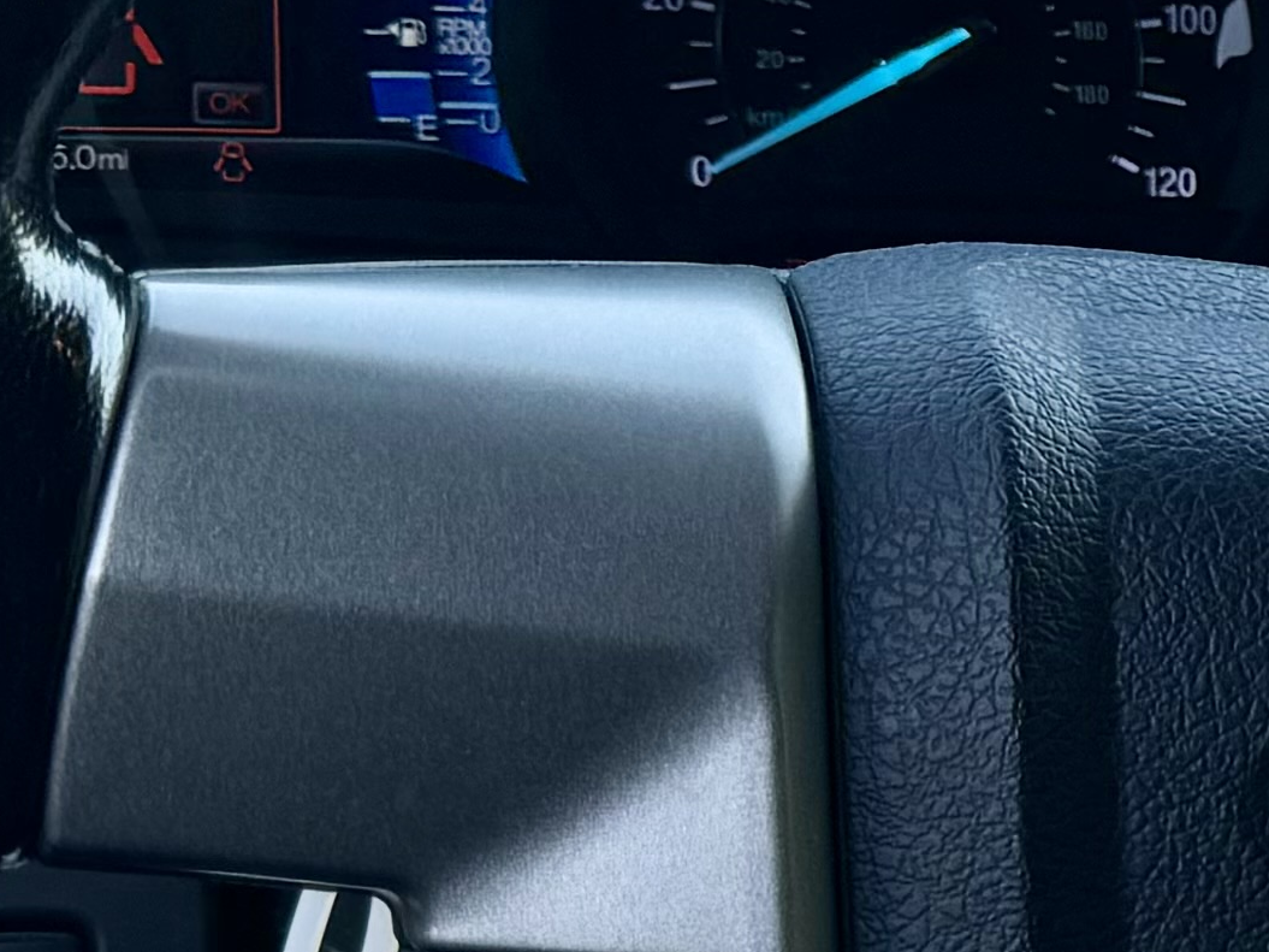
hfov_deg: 13.4
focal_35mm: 130
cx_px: 2402
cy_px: 467
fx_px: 4765
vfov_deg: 11.4
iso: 80
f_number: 1.78
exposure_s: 1/707
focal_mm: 6.76
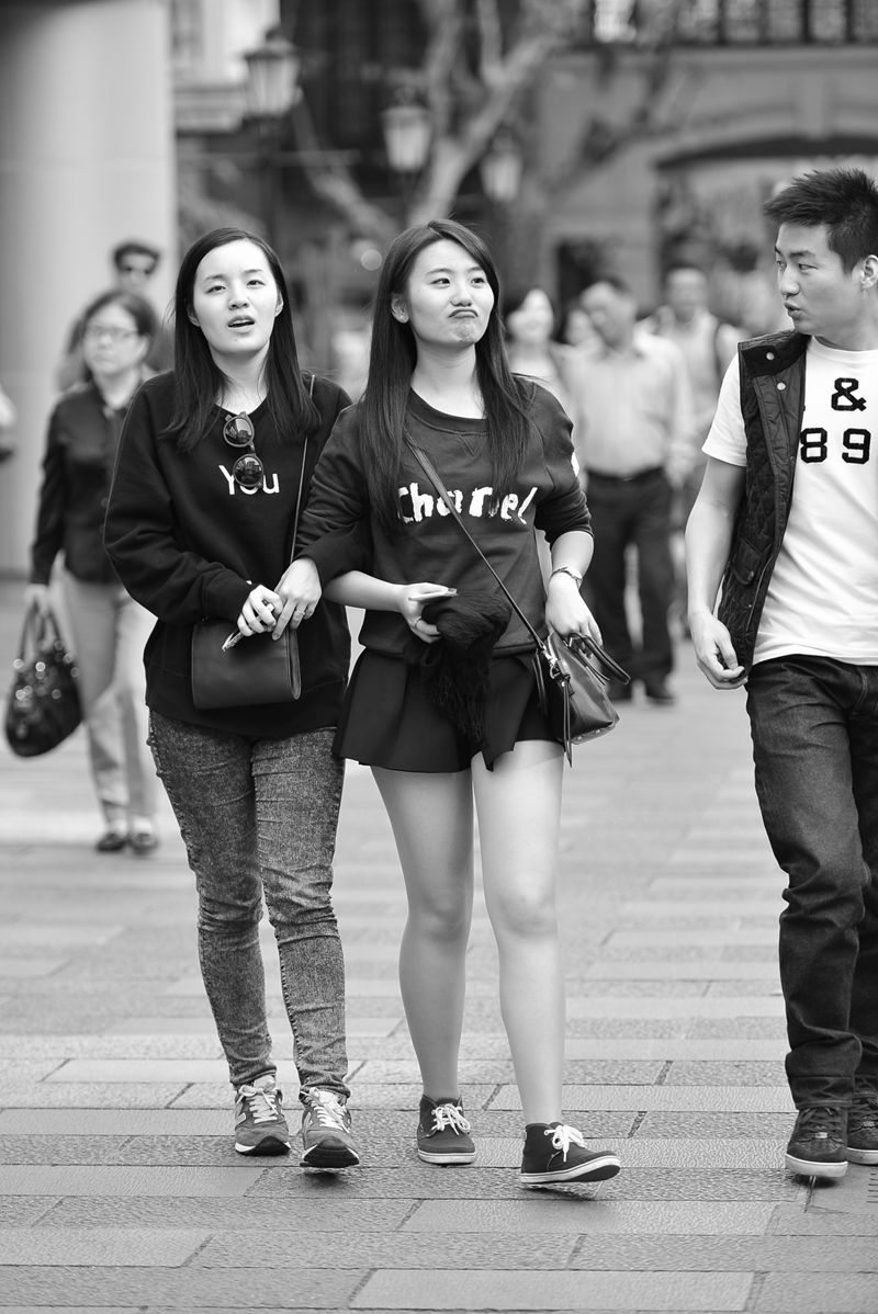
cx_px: 439
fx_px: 4933
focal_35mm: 135
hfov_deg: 10.2
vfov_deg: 15.2
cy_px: 657
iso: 640
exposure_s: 1/400
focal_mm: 135
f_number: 2.8
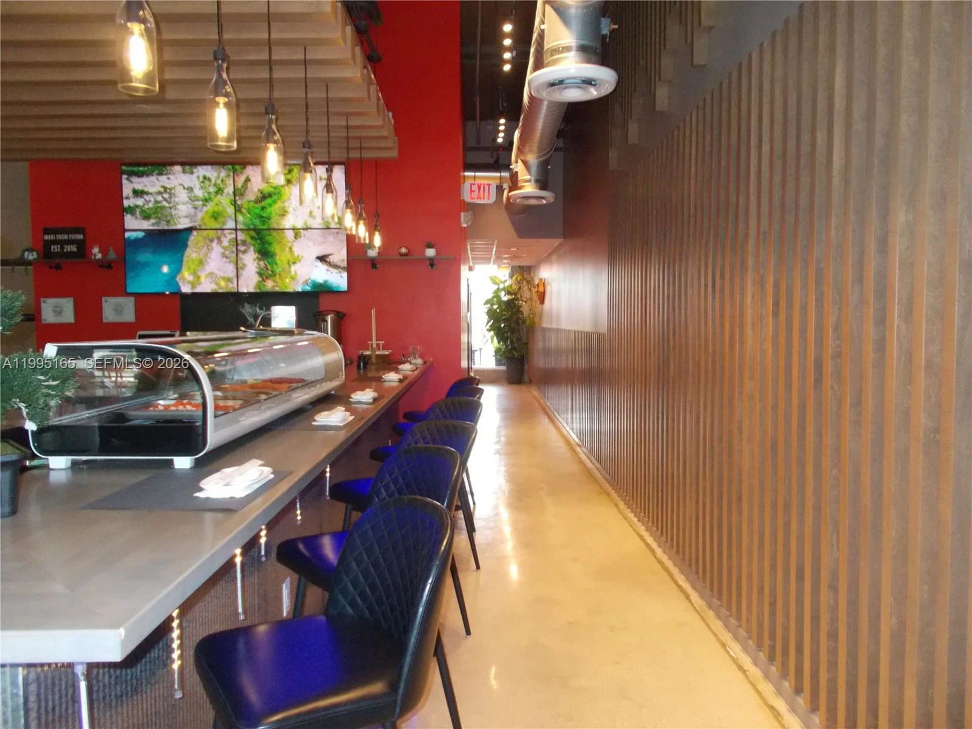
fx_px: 730
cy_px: 364
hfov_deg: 67.3
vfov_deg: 53.1
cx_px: 486
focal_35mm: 26
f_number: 3.2
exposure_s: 1/30
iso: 400
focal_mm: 4.6
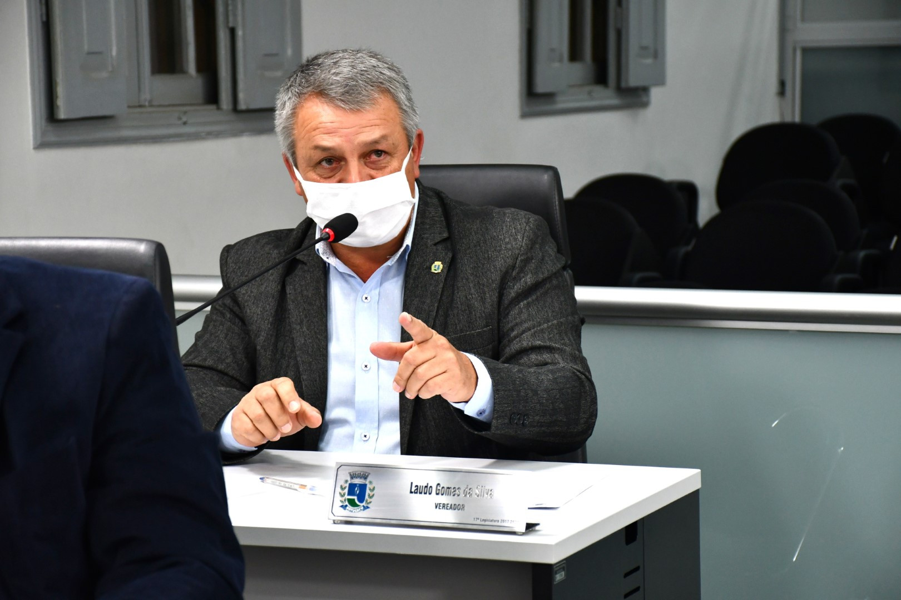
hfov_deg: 17.1
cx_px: 450
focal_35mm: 120
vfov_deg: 11.4
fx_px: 3003
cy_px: 300
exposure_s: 1/160
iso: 1250
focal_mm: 80
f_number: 5.6
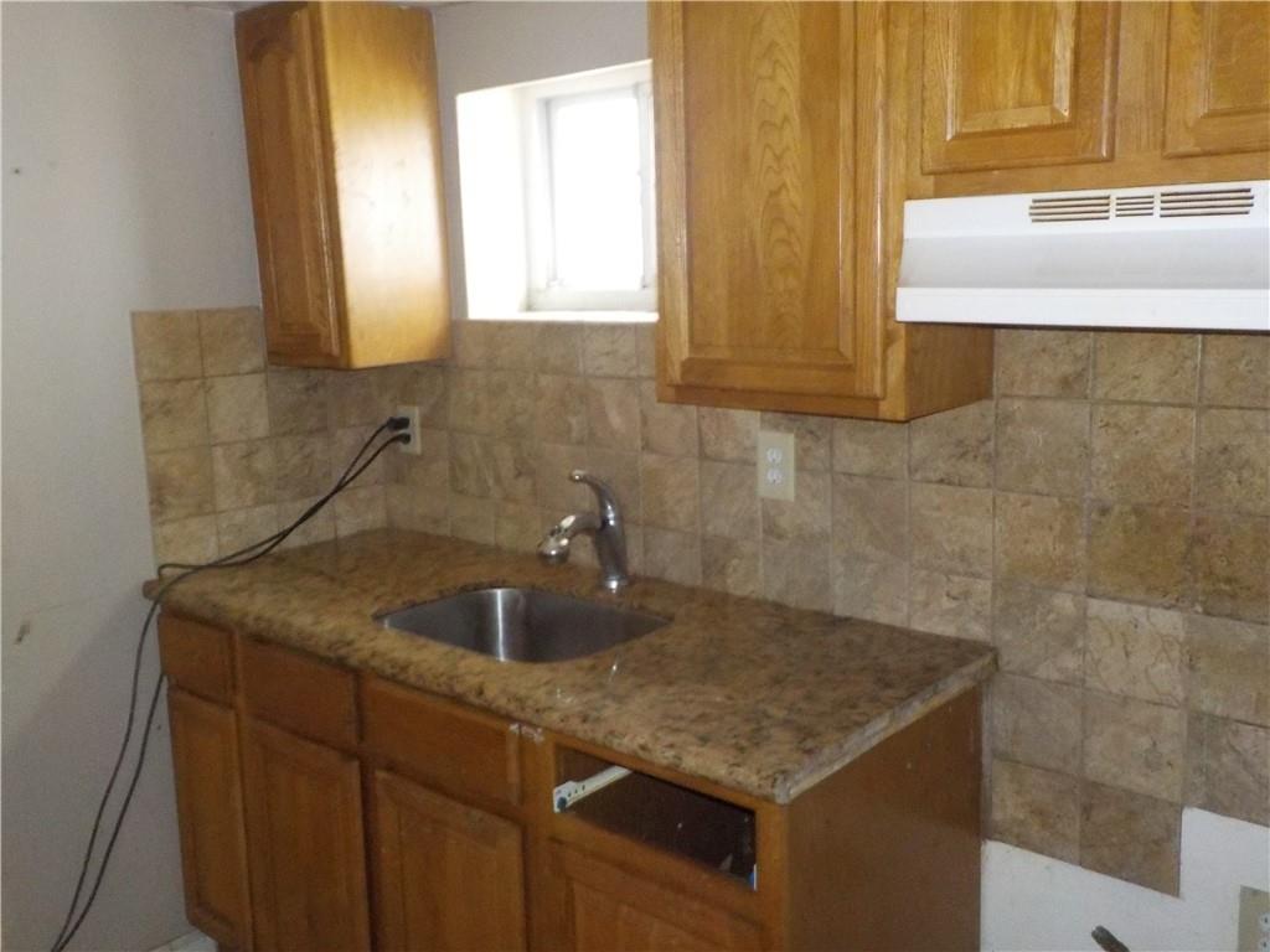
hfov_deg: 60.0
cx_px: 635
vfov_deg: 46.8
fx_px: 1101
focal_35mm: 30
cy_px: 476
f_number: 3.3
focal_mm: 4.1
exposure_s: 1/4
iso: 800
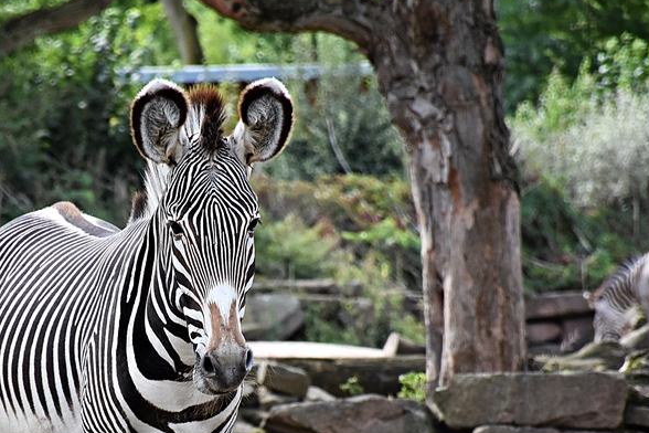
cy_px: 363
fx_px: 6598
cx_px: 175
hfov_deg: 5.6
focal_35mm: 366
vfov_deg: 3.8
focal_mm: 140
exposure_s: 1/500
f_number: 5.6
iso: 800
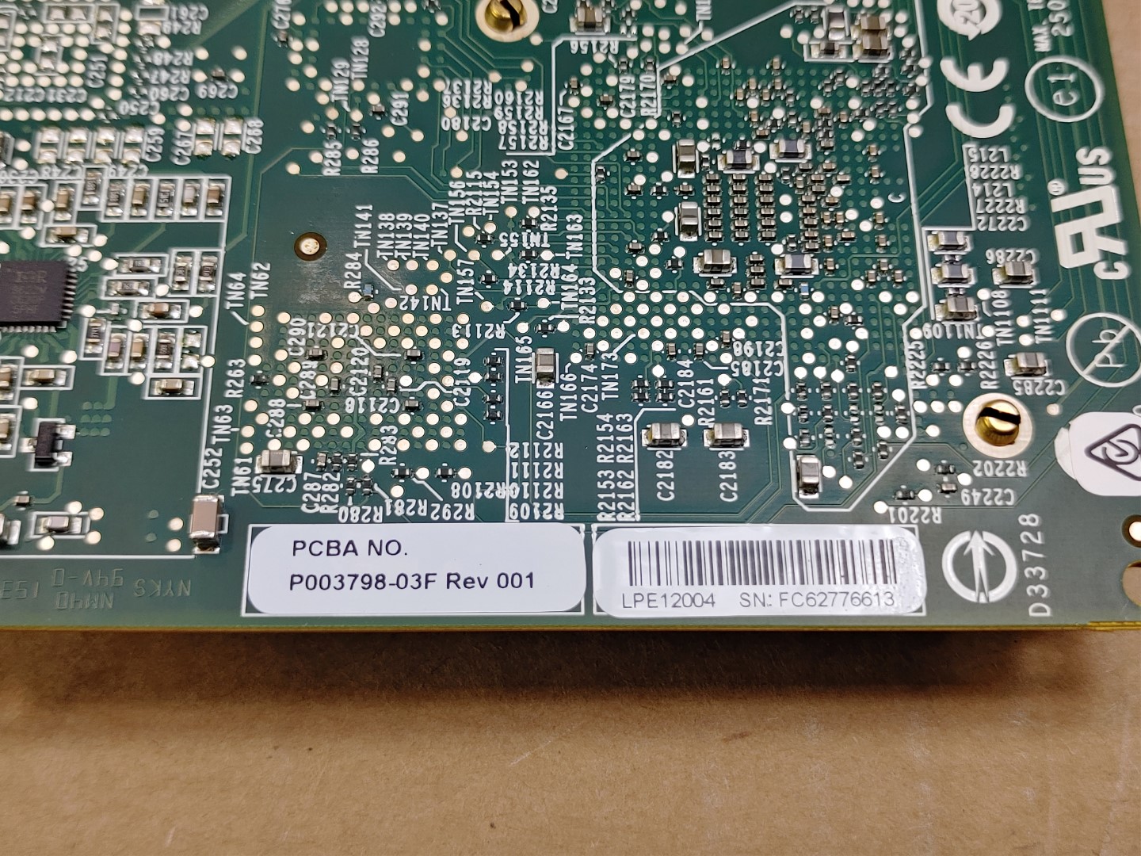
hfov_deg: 45.8
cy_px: 428
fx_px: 1351
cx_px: 570
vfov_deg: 35.1
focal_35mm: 41
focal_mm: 4.36
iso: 50
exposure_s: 1/236
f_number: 1.8
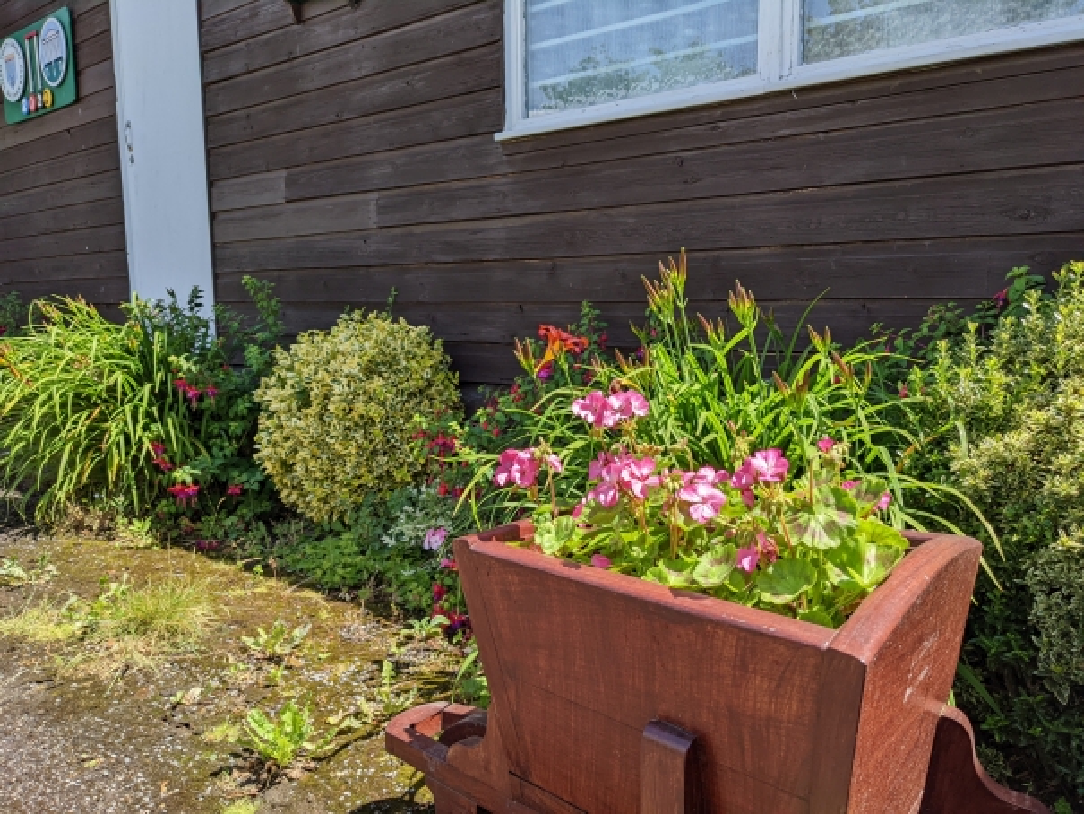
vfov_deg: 51.4
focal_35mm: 27
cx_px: 542
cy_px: 407
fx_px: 846
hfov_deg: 65.3
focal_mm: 4.38
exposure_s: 1/2132
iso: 52
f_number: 1.73
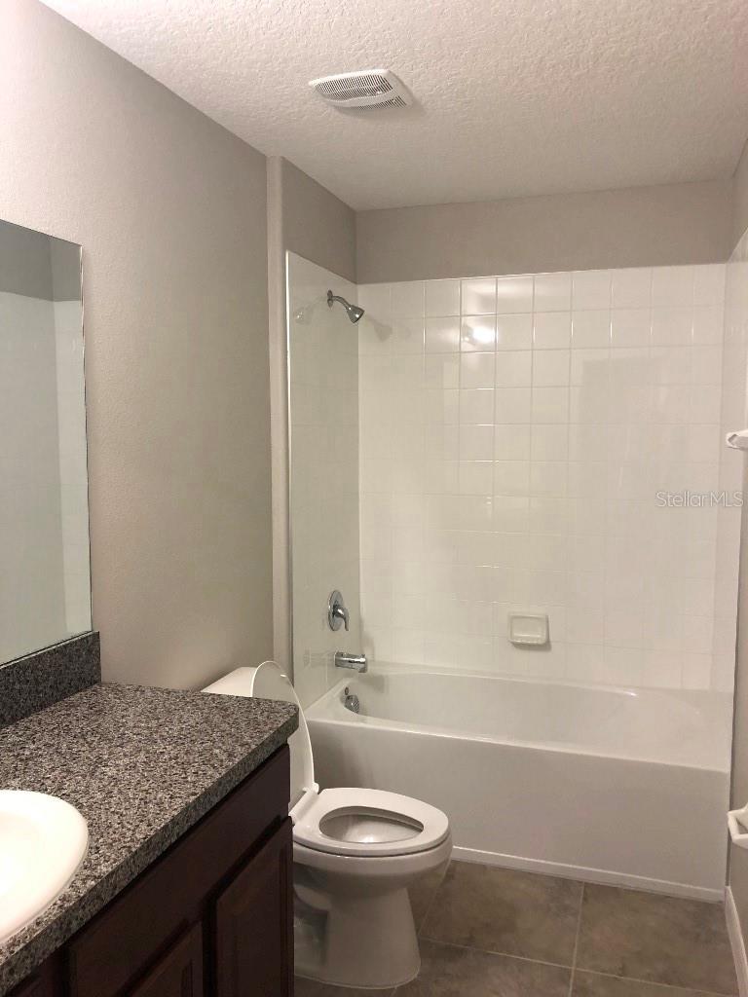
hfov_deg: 49.7
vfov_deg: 63.4
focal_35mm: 28
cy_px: 498
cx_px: 374
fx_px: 807
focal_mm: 3.99
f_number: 1.8
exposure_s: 1/15
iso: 40
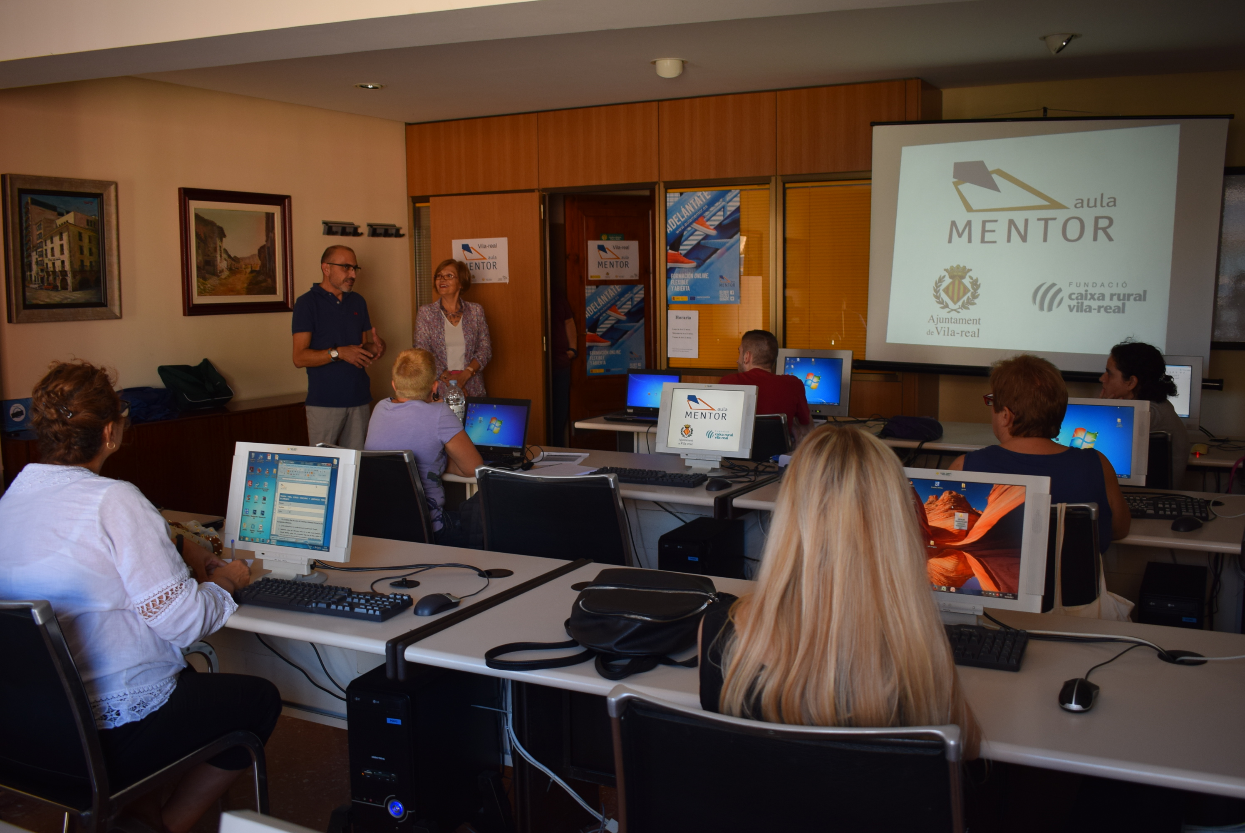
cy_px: 416
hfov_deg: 57.2
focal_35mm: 33
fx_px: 1142
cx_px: 622
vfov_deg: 40.0
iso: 400
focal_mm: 22
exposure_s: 1/60
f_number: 4
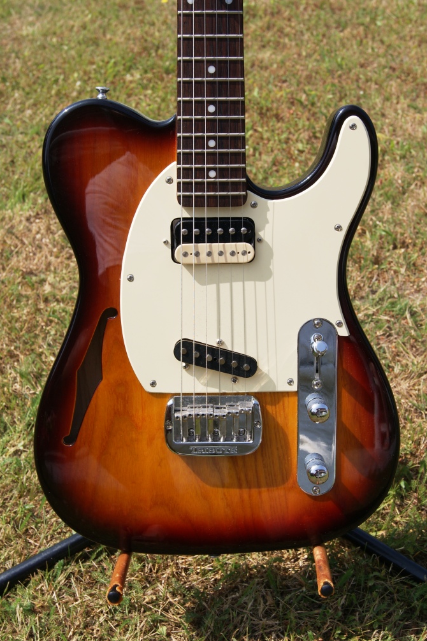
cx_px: 218
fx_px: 953
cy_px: 322
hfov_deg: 25.3
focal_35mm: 54
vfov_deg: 37.2
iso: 100
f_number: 9
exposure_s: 1/250
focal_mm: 35
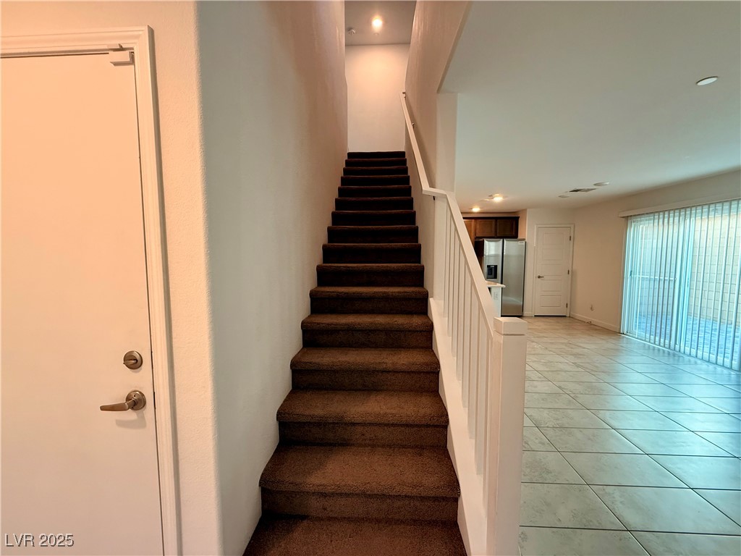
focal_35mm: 14
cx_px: 370
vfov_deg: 85.7
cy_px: 278
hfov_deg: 102.1
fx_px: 300
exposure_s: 1/60
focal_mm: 2.22
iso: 250
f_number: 2.2
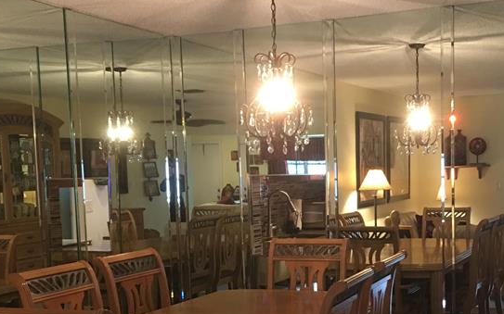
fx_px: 796
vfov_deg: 22.0
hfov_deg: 34.9
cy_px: 259
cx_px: 315
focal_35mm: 58
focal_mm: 4.15
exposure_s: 1/15
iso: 80
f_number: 2.2
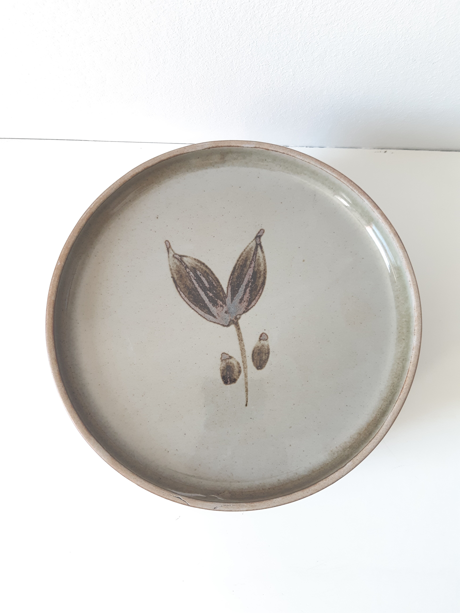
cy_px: 306
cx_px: 230
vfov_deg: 67.3
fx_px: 461
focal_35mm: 26
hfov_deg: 53.1
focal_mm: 3.93
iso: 100
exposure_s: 1/50
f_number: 1.7
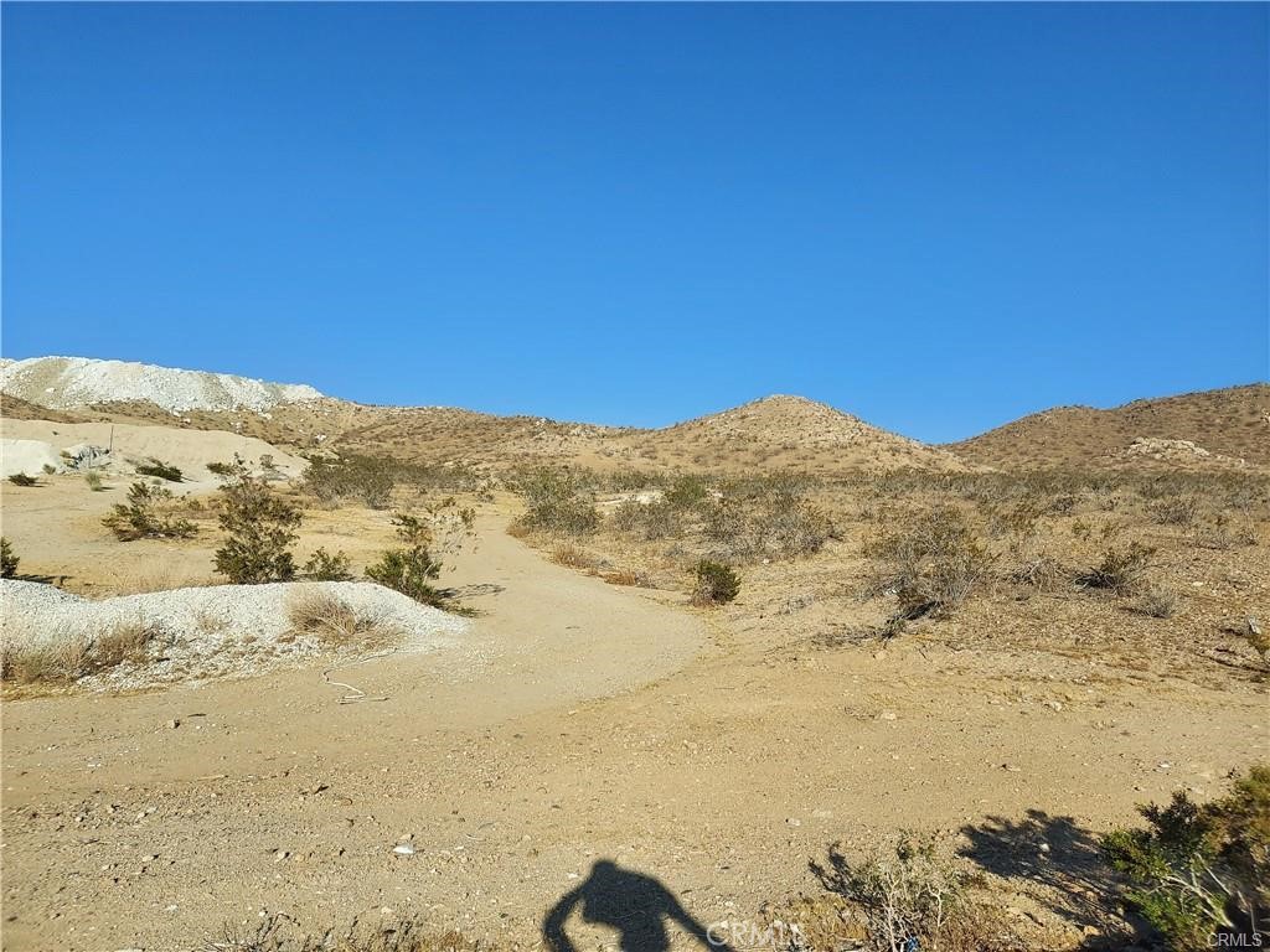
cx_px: 635
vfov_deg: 54.9
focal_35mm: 25
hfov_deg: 69.4
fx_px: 917
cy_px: 476
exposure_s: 1/1520
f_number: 2
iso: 50
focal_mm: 4.6
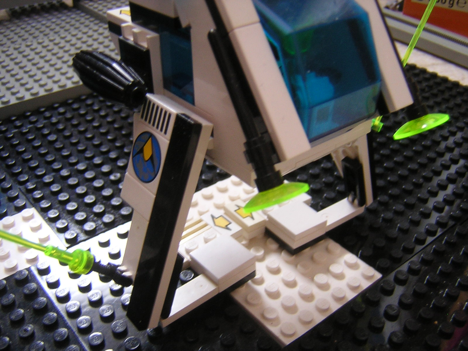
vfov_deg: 39.7
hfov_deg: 51.4
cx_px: 234
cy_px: 176
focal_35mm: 36
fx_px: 487
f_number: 2.6
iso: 183
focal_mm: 4.7
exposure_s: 1/3.7
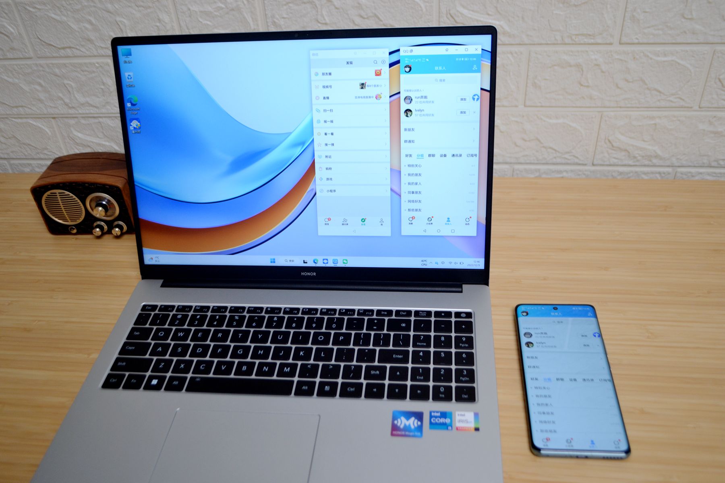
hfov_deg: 57.2
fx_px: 665
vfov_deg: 40.0
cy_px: 242
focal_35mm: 33
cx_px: 362
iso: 400
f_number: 3.8
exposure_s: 1/50
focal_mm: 22
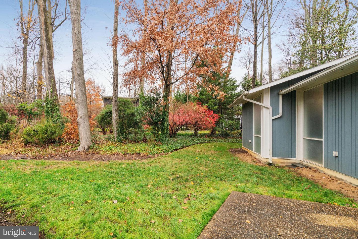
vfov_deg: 73.7
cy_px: 120
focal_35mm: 16
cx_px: 179
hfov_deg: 96.7
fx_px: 159
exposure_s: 1/160
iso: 1250
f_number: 8
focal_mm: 16
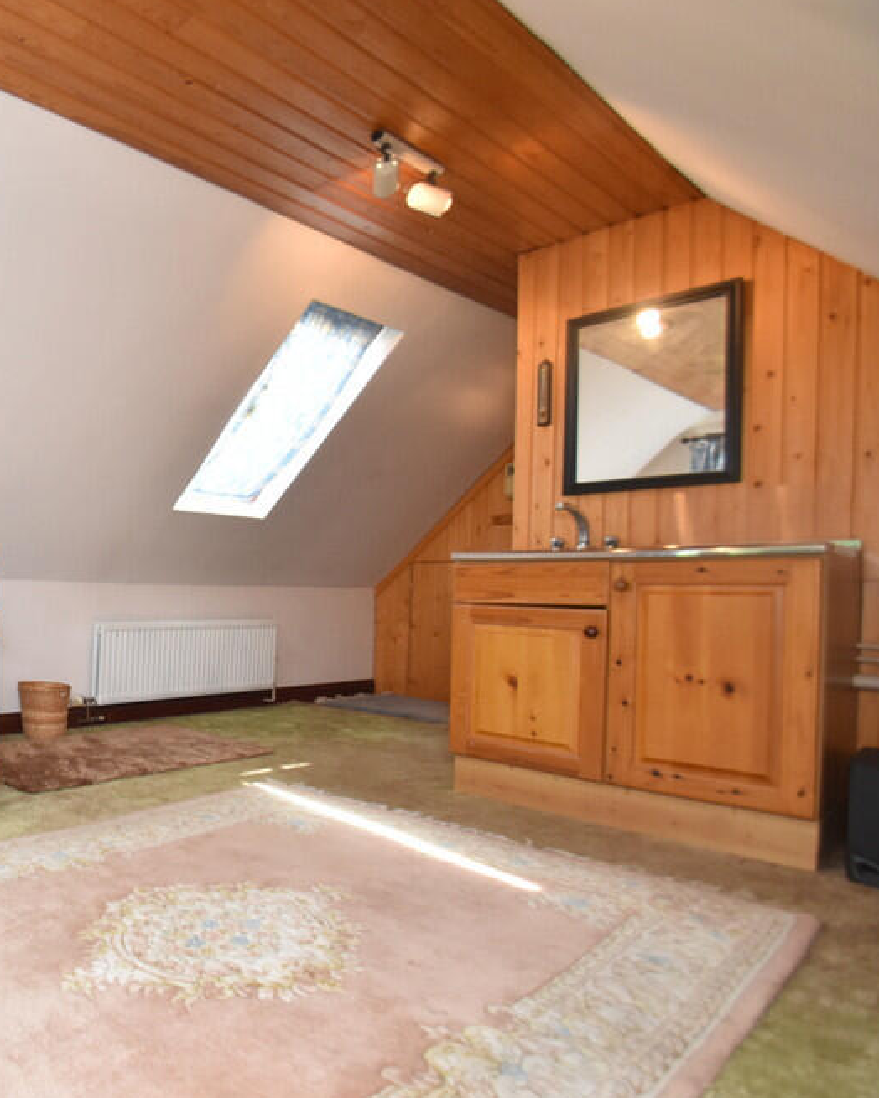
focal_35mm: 22
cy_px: 566
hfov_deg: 53.6
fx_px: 715
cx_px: 59
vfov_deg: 75.0
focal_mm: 10
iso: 800
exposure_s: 1/160
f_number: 4.5
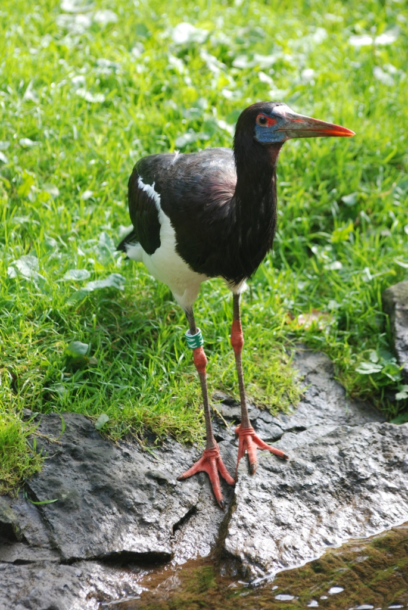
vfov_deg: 9.1
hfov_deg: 6.1
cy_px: 305
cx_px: 204
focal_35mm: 225
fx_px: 3816
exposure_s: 1/160
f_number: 4.5
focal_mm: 150
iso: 400
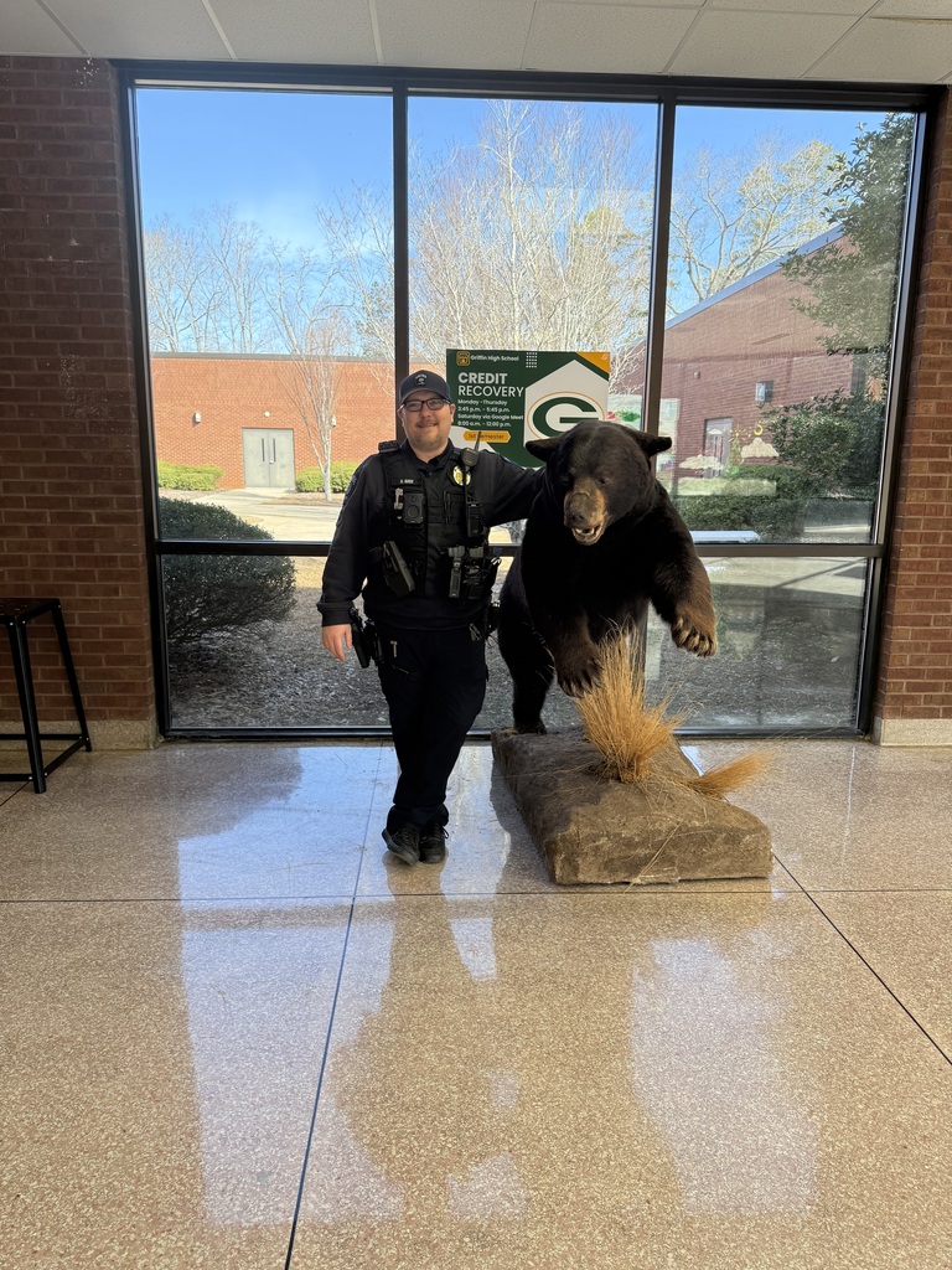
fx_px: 880
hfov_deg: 56.8
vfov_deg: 71.6
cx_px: 476
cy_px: 635
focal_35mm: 24
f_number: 1.78
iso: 100
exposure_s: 1/435
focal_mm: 6.76
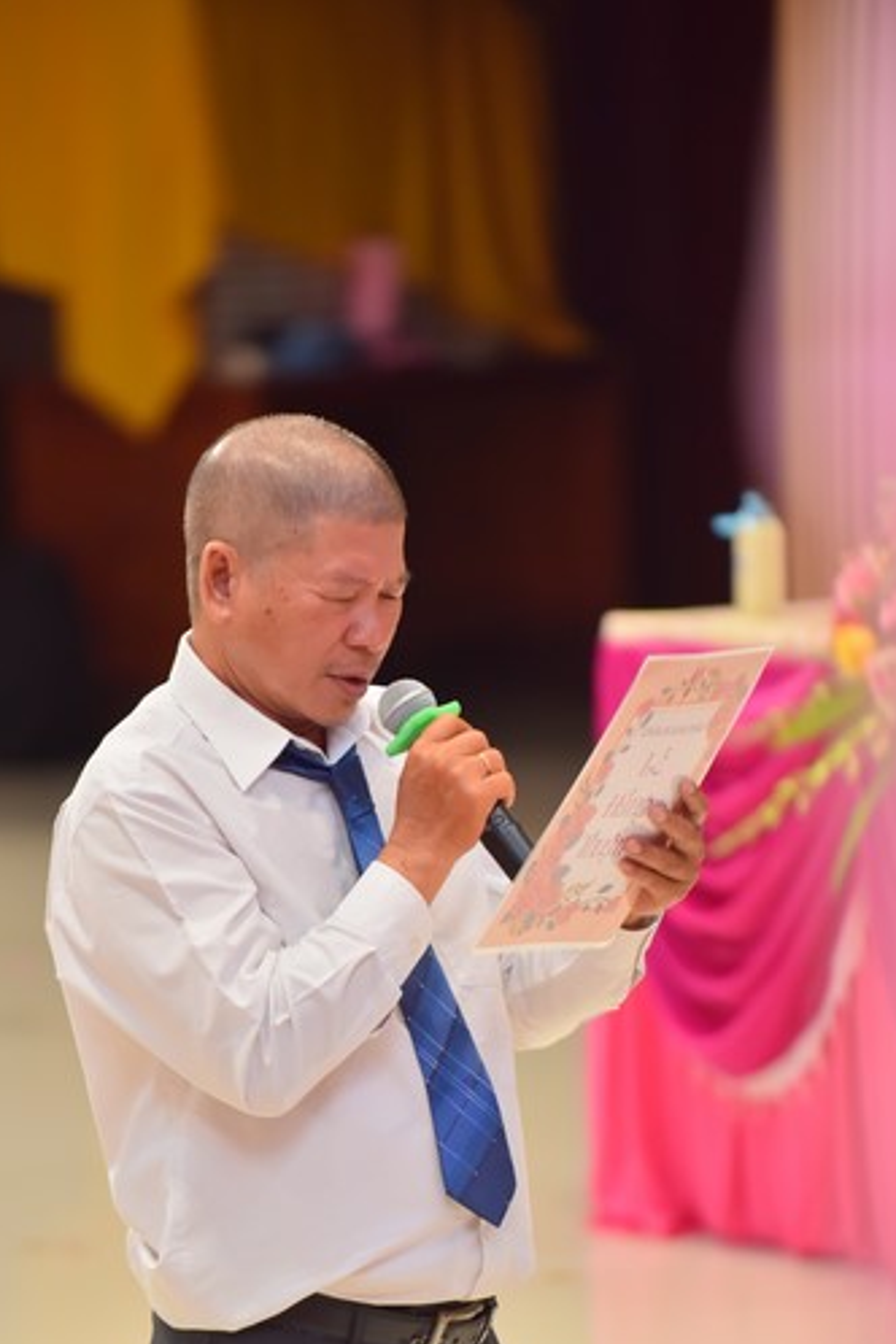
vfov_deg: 7.9
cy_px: 872
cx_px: 390
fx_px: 9743
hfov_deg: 5.3
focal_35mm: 261
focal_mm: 200
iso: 1000
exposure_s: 1/200
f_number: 2.8
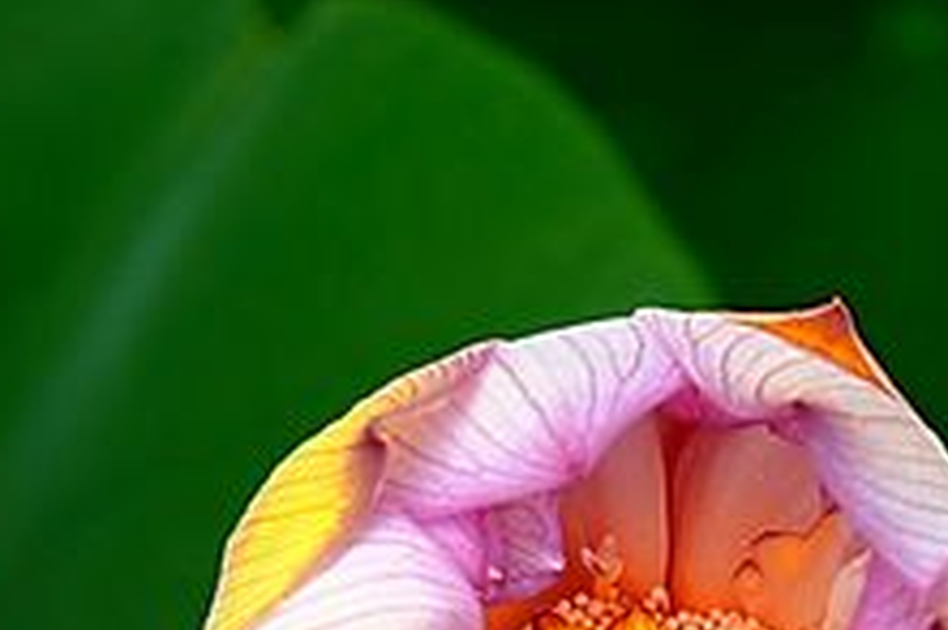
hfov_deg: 5.2
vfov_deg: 3.4
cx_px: 832
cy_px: 626
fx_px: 10499
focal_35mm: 399
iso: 400
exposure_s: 1/640
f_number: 5.6
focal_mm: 110
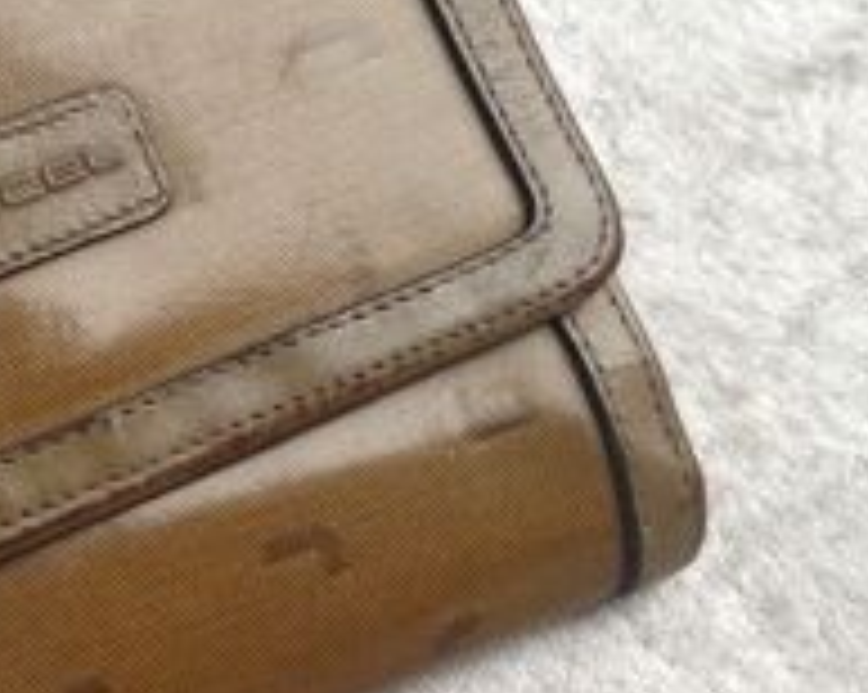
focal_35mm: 85
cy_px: 398
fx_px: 2181
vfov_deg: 18.0
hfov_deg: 21.8
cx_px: 22
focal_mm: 4.28
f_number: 2.4
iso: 125
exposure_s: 1/15
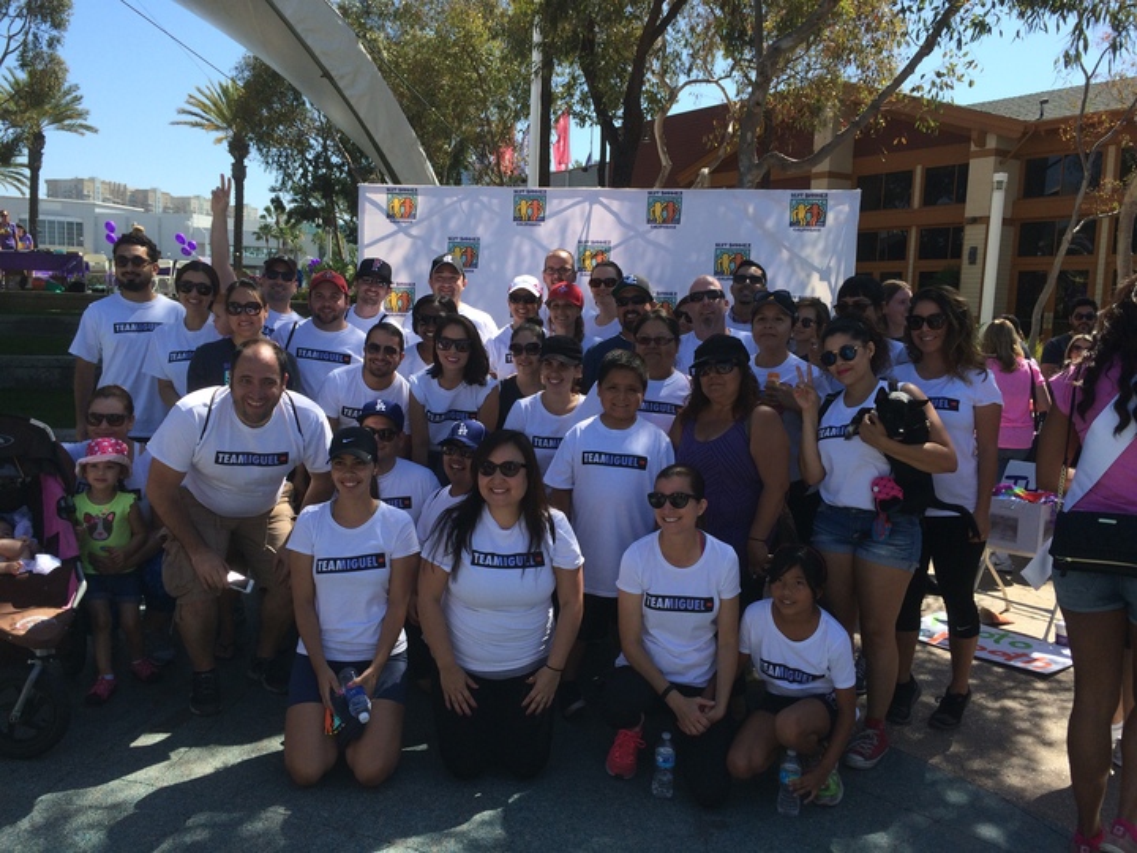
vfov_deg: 48.2
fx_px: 953
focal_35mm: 29
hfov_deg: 61.7
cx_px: 568
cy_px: 426
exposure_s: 1/1325
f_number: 2.2
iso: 32
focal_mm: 4.15
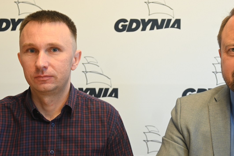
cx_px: 150
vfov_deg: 19.2
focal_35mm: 71
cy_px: 106
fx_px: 460
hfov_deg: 28.4
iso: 450
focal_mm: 31
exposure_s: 1/50
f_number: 3.3
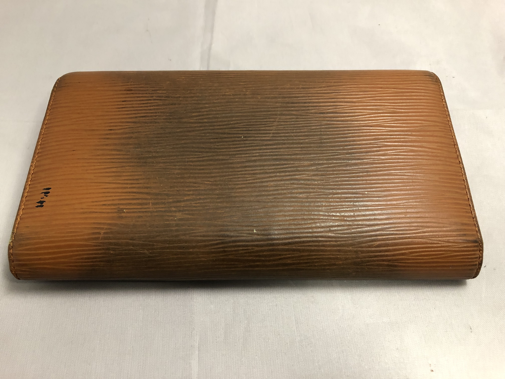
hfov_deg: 63.4
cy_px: 190
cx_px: 252
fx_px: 408
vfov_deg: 49.7
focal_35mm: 28
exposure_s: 1/15
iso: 64
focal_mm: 3.99
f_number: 1.8
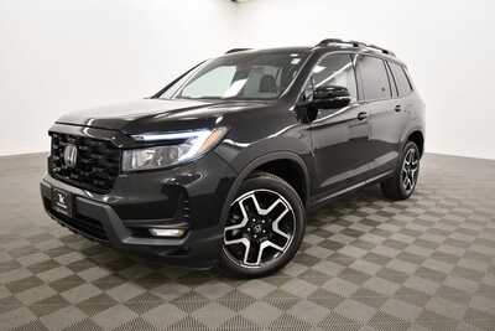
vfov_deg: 48.0
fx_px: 371
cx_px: 248
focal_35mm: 27
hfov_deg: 67.4
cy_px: 166
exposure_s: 1/125
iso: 1400
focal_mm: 18
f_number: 5.6
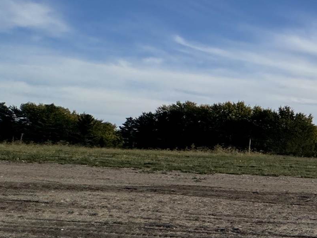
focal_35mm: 54
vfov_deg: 27.0
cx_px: 597
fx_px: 495
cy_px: 138
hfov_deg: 20.8
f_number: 2.2
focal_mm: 2.22
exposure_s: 1/2874
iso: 50
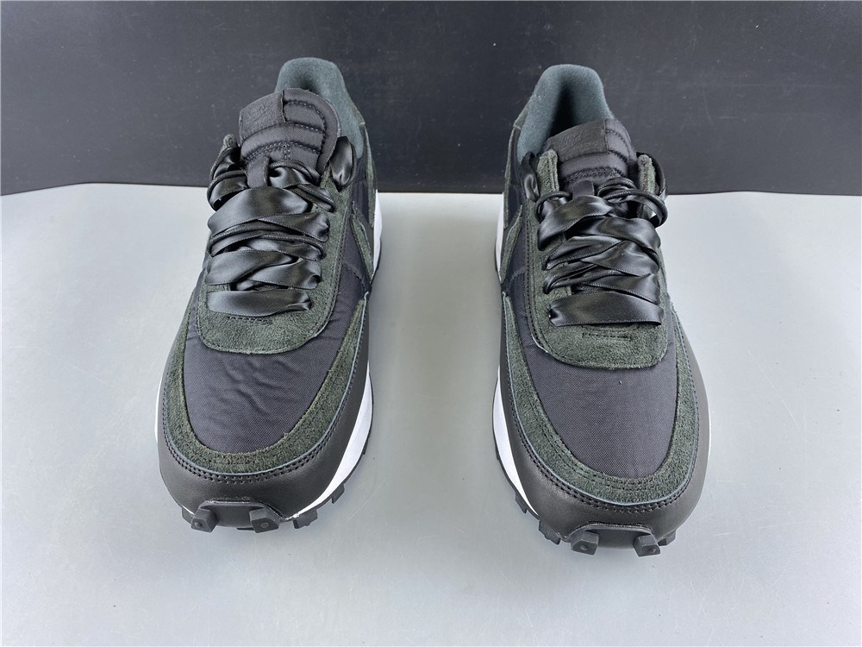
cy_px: 324
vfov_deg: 53.1
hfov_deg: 67.3
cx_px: 431
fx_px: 647
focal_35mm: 26
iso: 80
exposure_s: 1/50
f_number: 1.8
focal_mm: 4.25
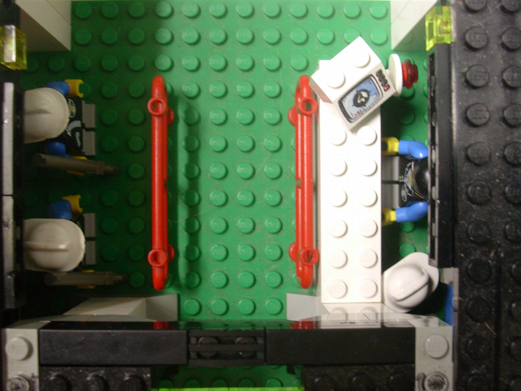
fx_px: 677
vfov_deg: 32.2
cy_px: 196
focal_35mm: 45
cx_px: 260
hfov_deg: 42.1
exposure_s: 1/19.5
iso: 70
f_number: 2.9
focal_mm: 6.7
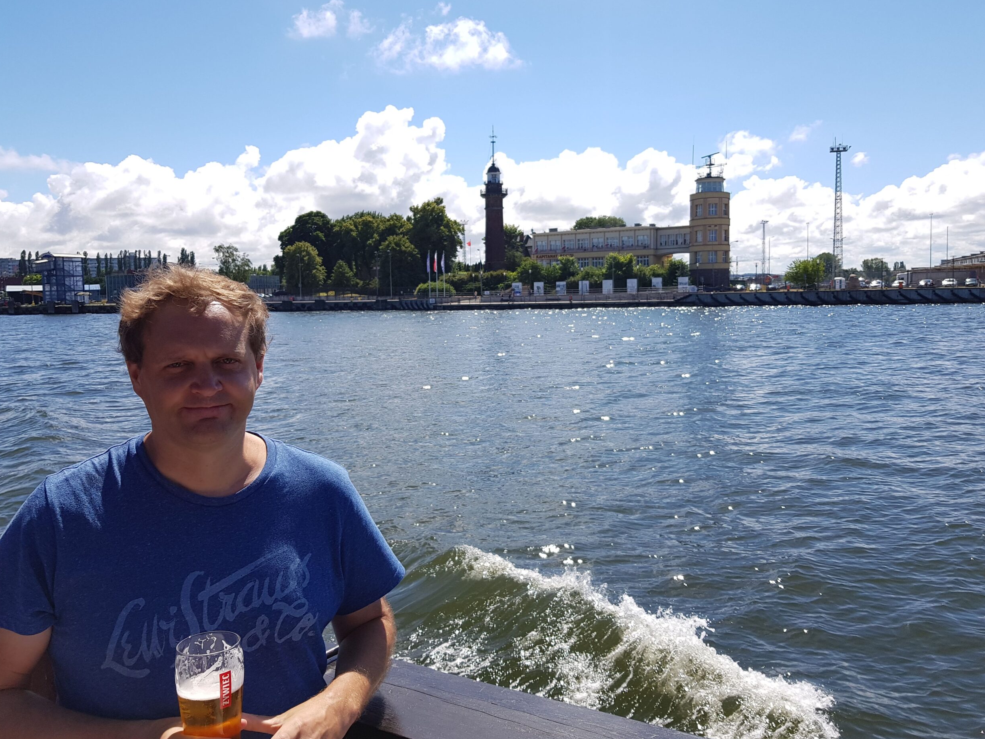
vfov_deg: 51.3
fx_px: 768
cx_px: 500
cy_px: 357
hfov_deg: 65.3
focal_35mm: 27
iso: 40
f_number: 1.7
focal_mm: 4.2
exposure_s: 1/2328
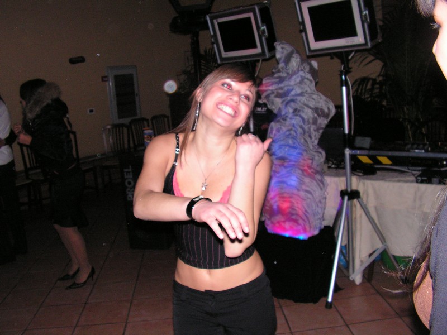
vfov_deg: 39.7
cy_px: 168
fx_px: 465
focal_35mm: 36
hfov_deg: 51.4
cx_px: 224
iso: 200
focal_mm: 6
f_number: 3.2
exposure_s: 1/40
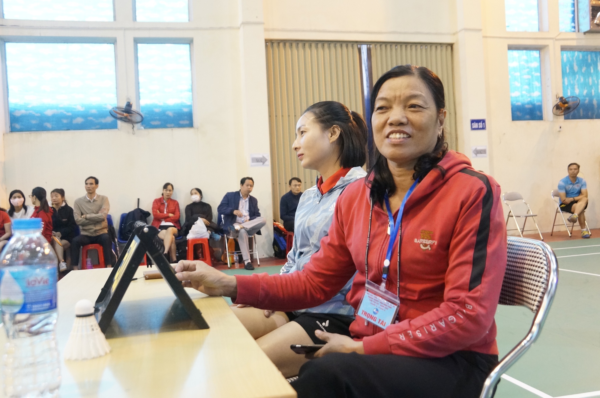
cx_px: 300
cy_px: 199
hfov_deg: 57.3
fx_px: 549
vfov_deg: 39.8
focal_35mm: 33
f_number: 4.5
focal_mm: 22
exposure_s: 1/100
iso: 3200
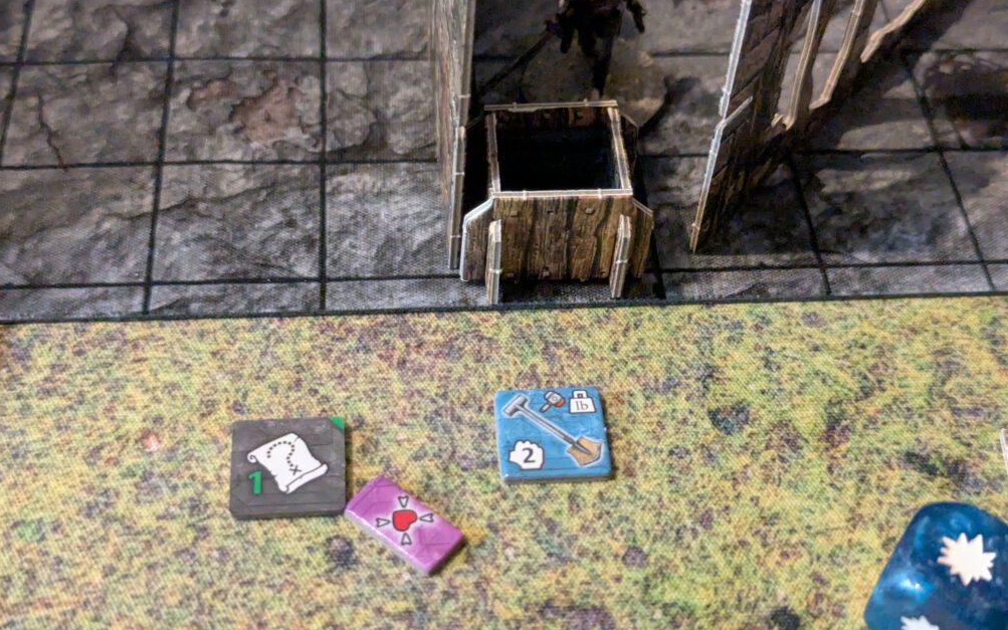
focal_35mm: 52
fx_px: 1429
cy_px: 301
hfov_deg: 38.9
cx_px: 506
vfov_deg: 24.9
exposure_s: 1/51
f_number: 1.85
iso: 2165
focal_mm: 6.81
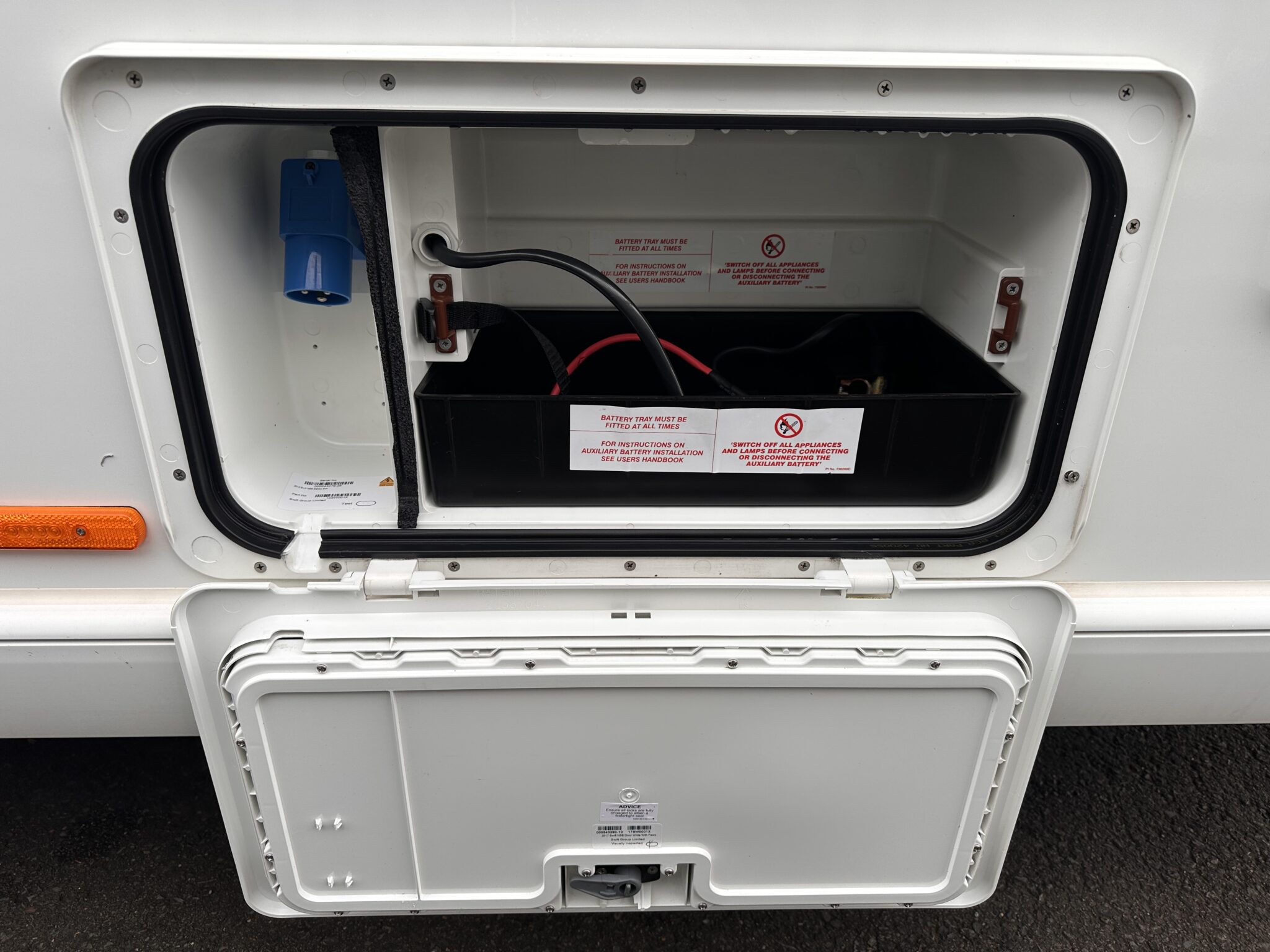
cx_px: 635
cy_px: 476
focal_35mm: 24
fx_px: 881
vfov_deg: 56.8
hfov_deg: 71.6
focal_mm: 6.86
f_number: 1.78
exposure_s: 1/145
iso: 64
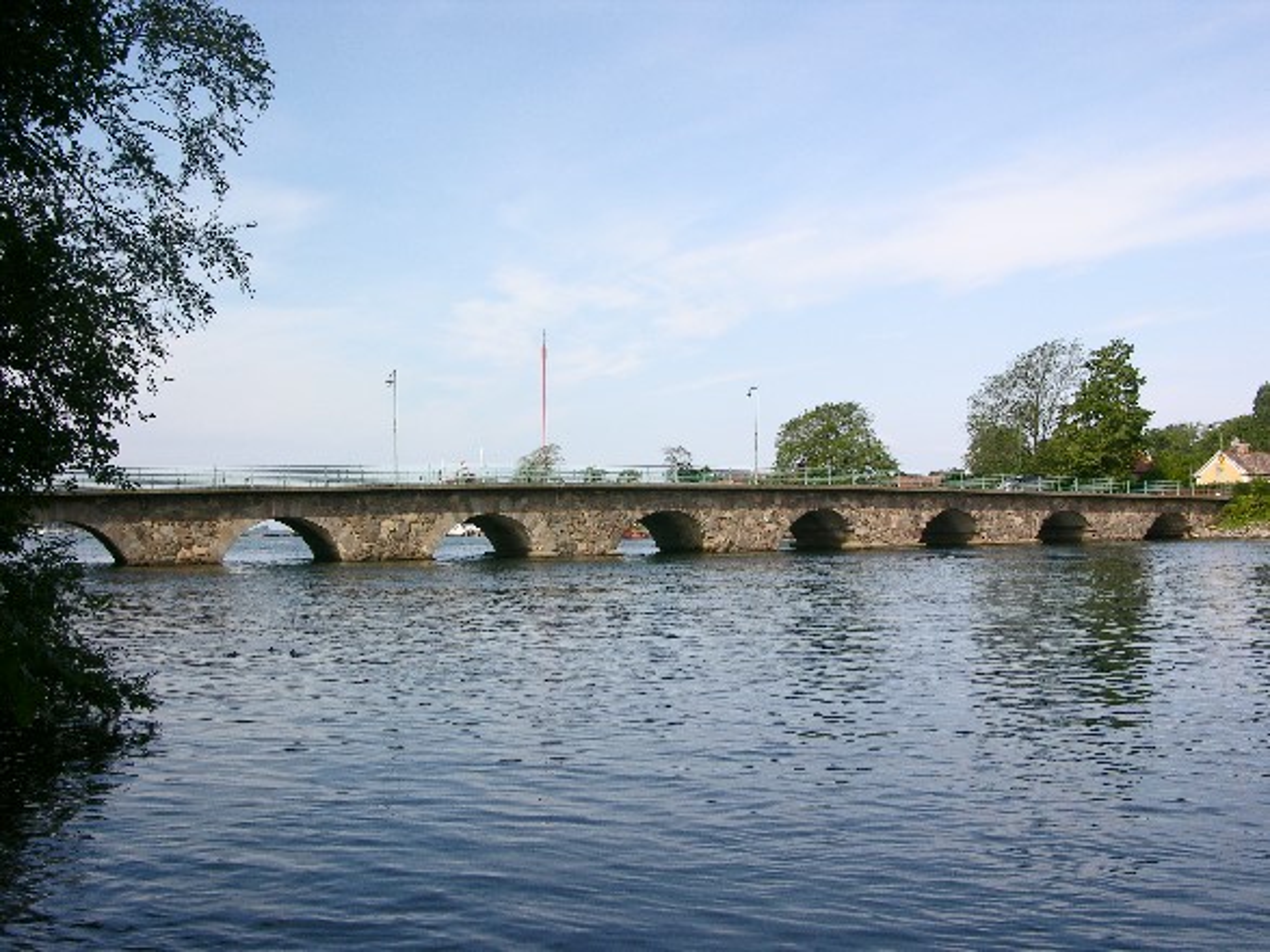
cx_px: 635
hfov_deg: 52.6
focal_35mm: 35
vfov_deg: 40.7
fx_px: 1284
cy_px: 476
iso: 50
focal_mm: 8.9
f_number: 8
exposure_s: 1/111
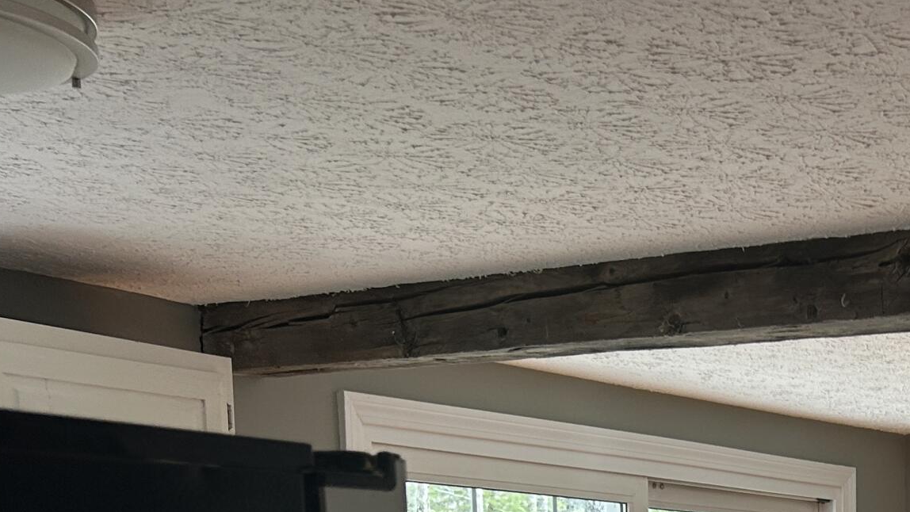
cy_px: 887
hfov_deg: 26.4
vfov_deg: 14.6
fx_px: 1786
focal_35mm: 74
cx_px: 1000
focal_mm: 5.7
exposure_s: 1/121
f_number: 1.5
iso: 80
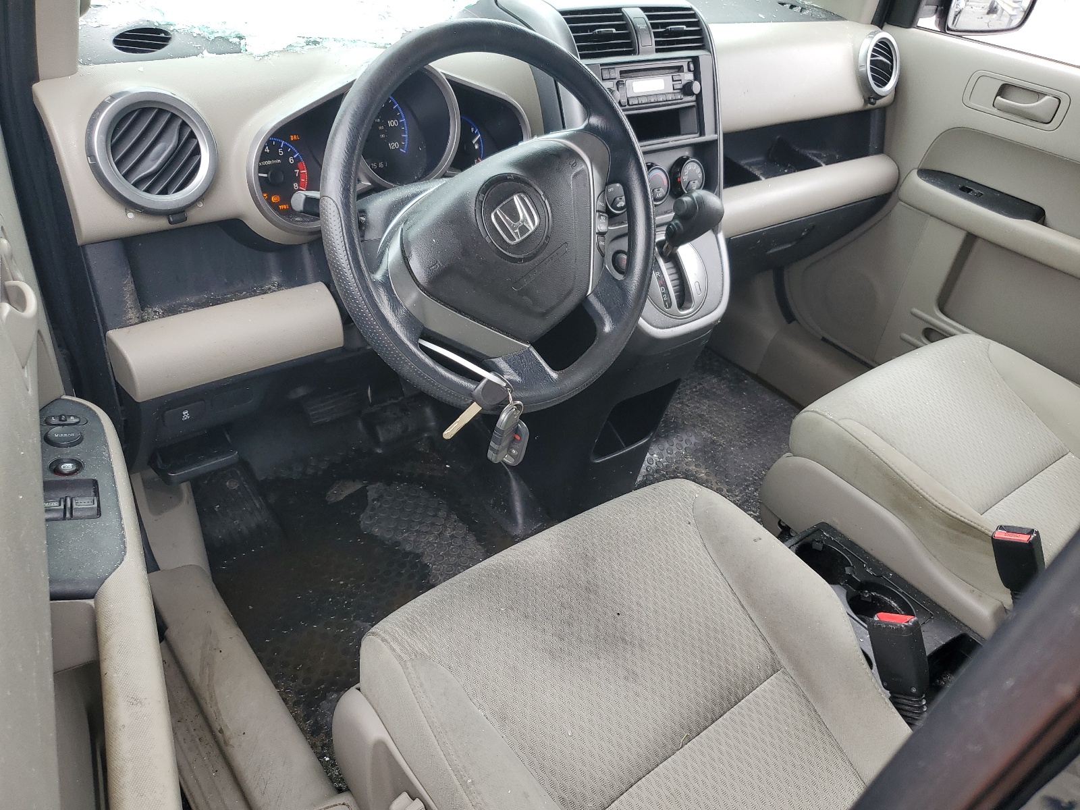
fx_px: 811
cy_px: 405
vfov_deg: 53.1
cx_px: 540
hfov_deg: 67.3
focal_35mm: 26
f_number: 1.5
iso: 51
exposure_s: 1/120
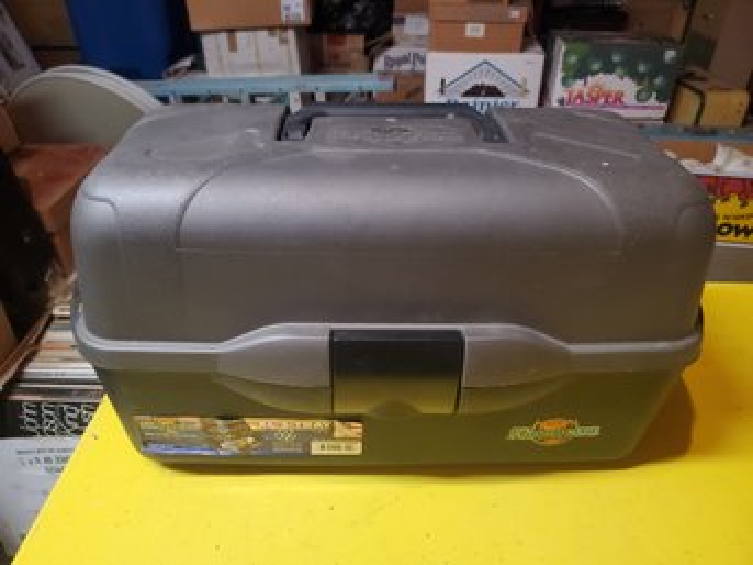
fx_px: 565
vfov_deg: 53.0
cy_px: 282
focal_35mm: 26
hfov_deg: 67.3
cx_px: 376
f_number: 1.5
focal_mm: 4.3
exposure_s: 1/40
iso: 320
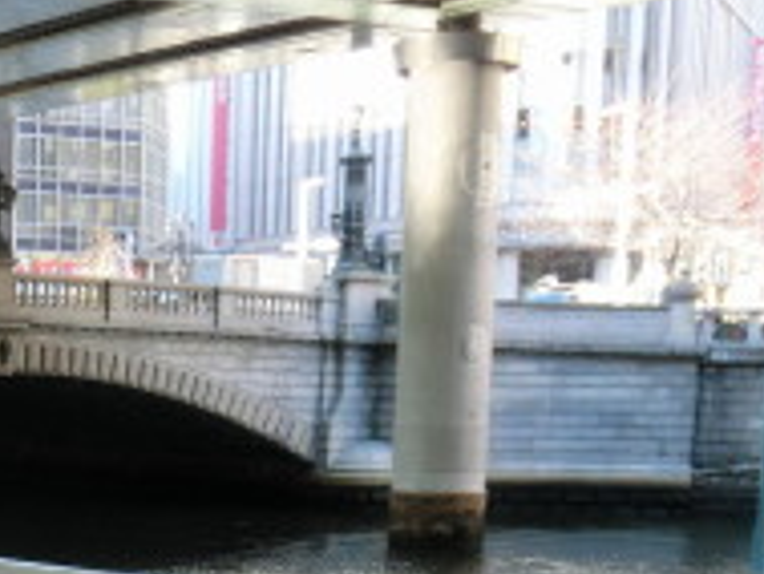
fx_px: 1634
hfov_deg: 24.1
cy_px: 629
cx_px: -137
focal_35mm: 74
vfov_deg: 19.1
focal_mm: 5
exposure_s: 1/80
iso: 100
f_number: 3
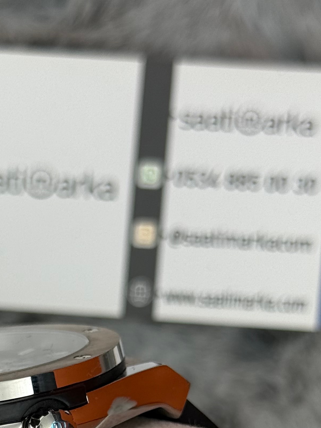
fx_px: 1495
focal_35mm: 121
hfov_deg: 12.1
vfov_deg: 15.7
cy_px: 496
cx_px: 5
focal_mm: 6.76
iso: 64
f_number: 1.78
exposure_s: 1/962
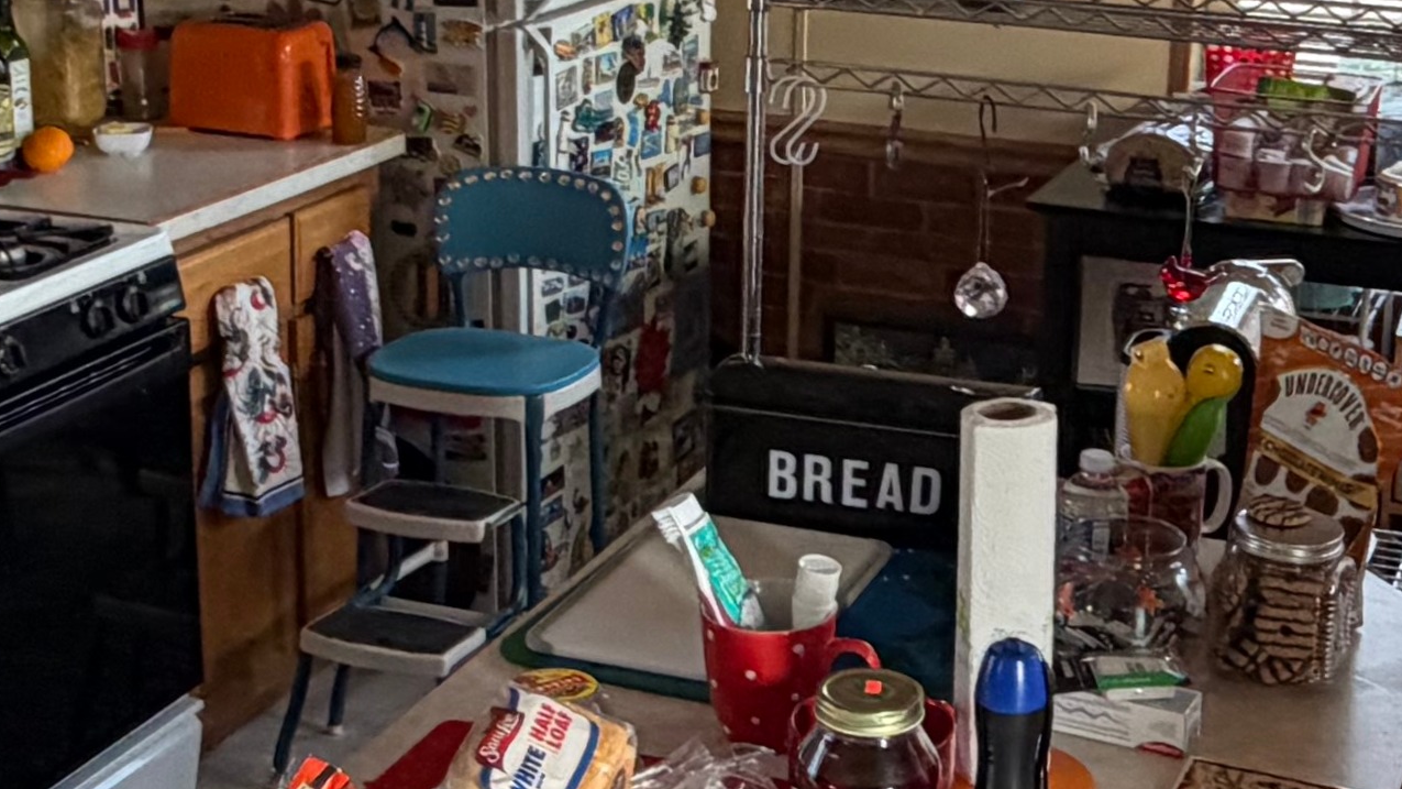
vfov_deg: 18.4
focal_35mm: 65
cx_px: 841
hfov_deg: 32.3
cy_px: 223
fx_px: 2416
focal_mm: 2.22
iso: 200
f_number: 2.2
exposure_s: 1/121
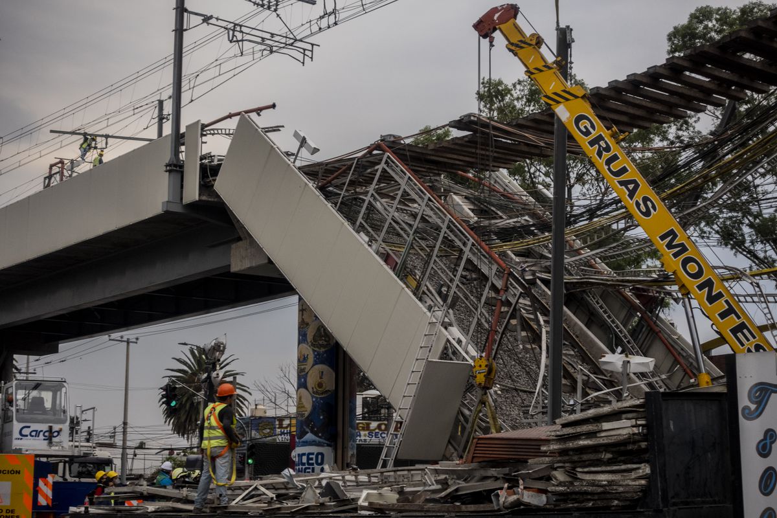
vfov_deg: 19.5
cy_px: 259
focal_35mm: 70
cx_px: 388
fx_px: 1511
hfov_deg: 28.8
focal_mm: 25.7
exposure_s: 1/100
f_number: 4
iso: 400
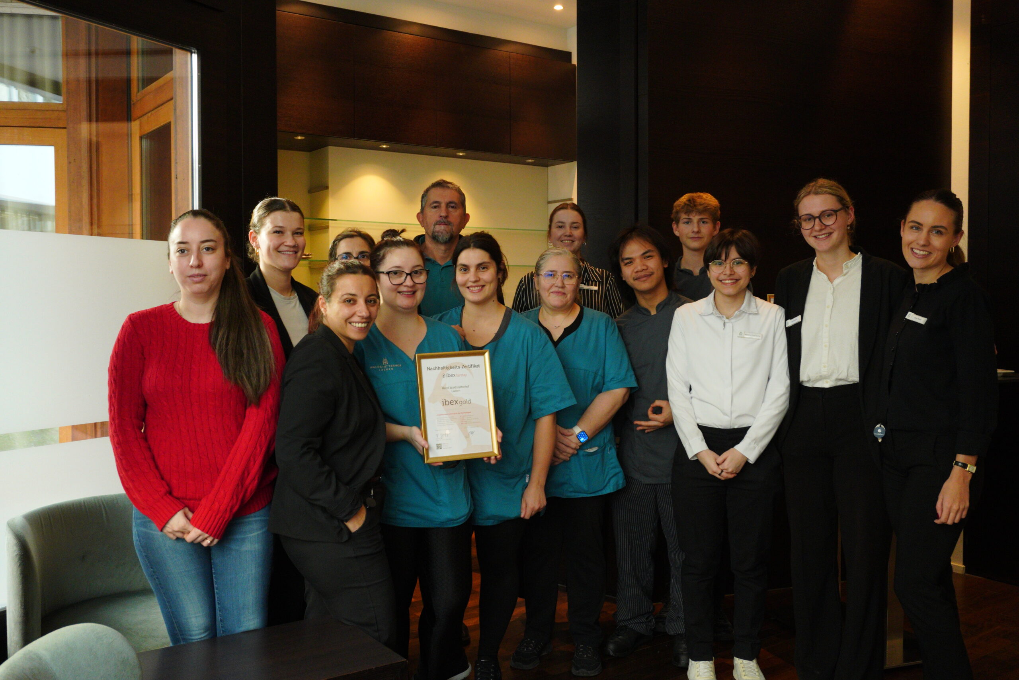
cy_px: 340
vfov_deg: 38.4
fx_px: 977
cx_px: 510
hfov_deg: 55.1
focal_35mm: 34
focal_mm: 23
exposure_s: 1/40
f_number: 5.6
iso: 2000
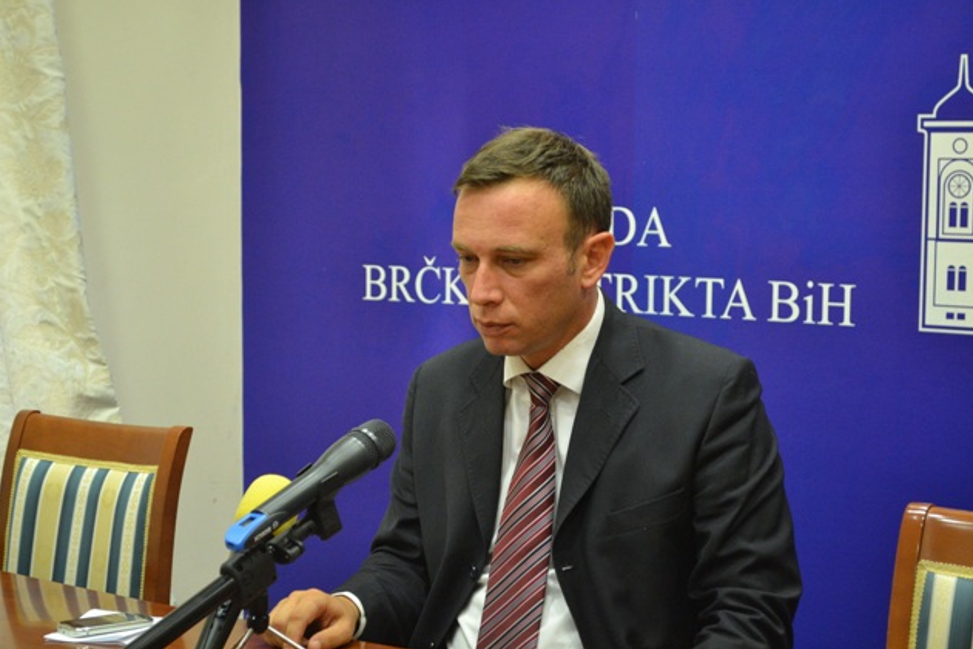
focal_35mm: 73
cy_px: 321
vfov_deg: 18.7
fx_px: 1973
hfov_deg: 27.7
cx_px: 481
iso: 2500
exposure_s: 1/60
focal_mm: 48
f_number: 5.6
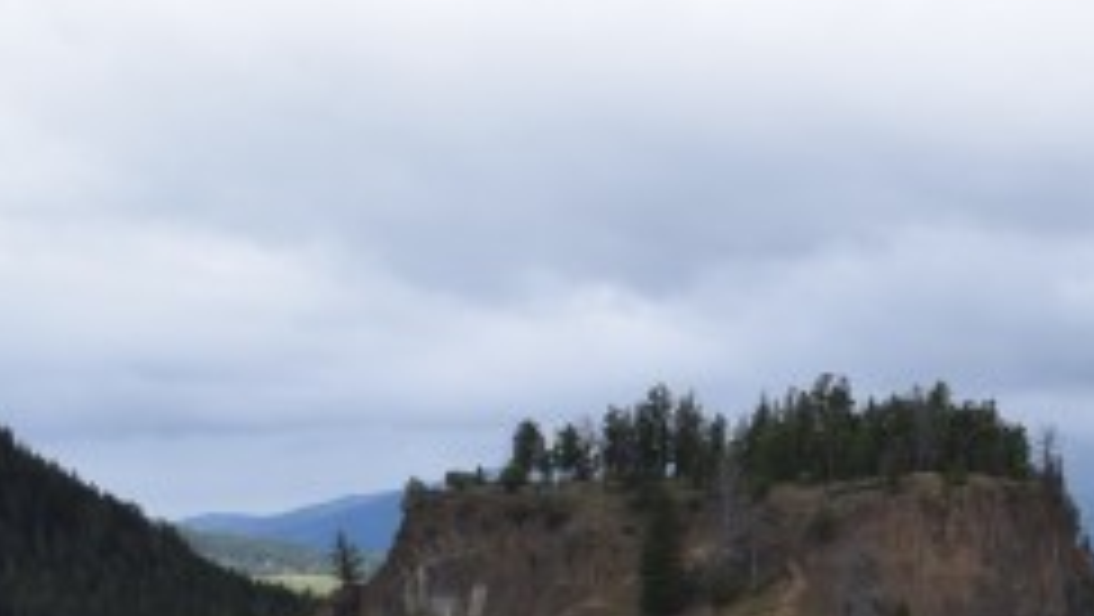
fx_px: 3454
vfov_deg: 9.7
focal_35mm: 119
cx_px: 1616
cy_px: 1075
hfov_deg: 16.5
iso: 200
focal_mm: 18
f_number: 9
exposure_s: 1/320
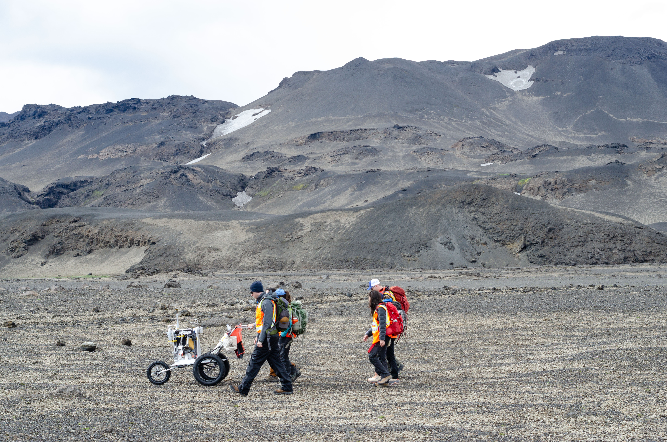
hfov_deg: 37.9
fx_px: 971
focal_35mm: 52
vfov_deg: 25.6
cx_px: 334
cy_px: 221
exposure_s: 1/320
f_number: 9
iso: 640
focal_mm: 35
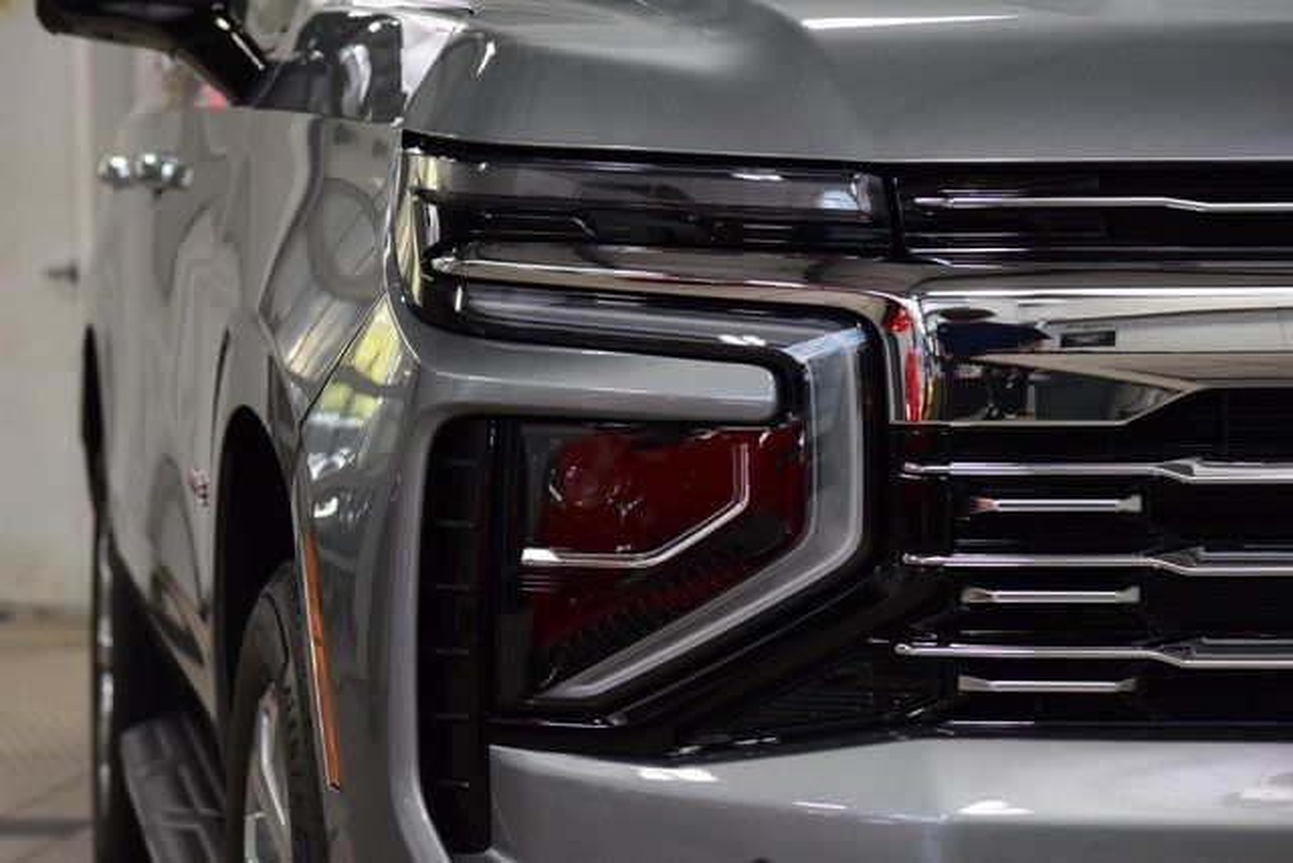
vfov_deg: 13.0
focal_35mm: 105
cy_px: 432
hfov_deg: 19.5
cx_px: 646
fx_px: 3772
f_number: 5
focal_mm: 70
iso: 1600
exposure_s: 1/125
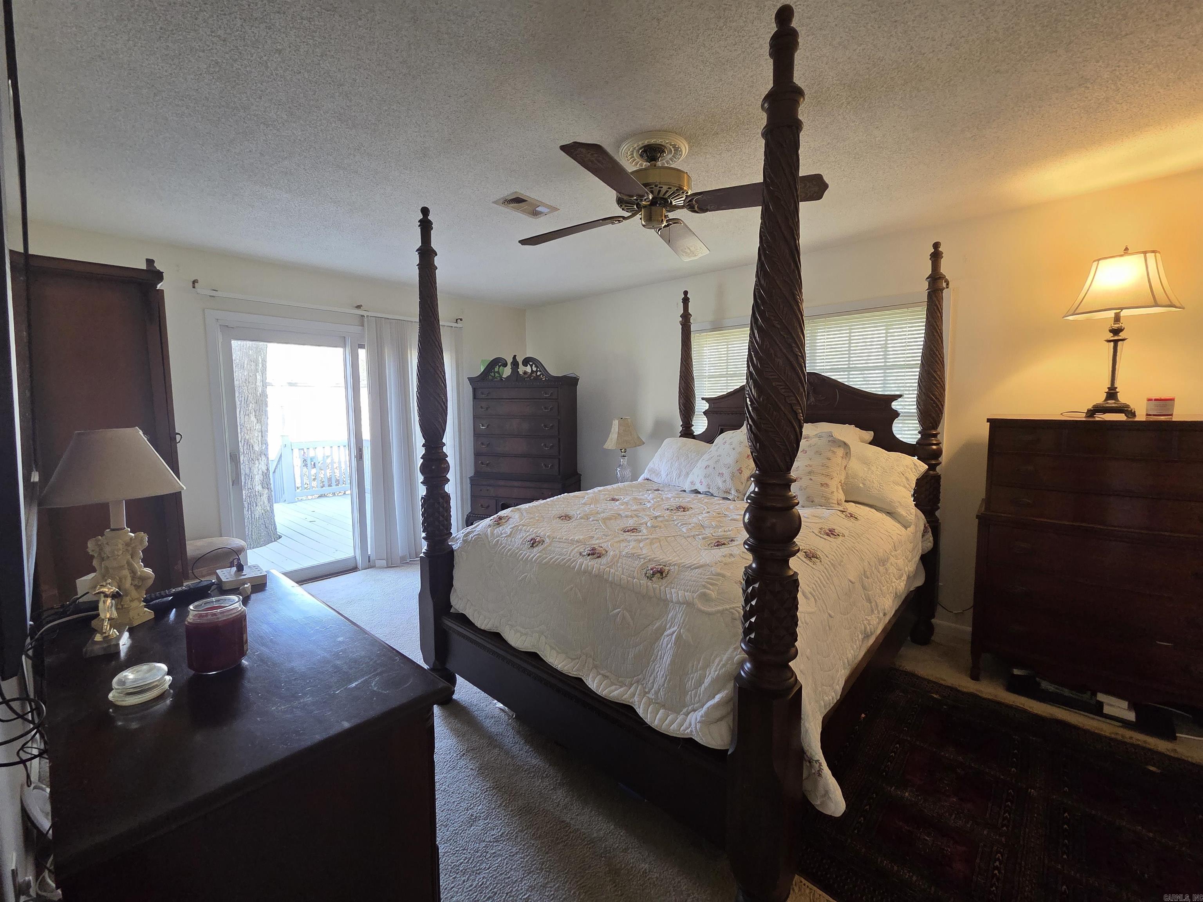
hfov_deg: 106.2
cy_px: 451
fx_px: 452
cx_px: 602
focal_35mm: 13
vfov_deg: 89.9
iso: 400
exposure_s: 1/60
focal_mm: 2.2
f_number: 2.2
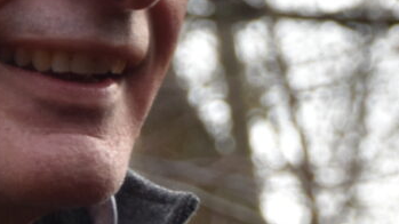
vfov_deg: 1.6
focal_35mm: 761
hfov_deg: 2.8
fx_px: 8048
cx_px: 96
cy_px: 341
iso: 400
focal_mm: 66
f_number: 6.3
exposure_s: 1/160
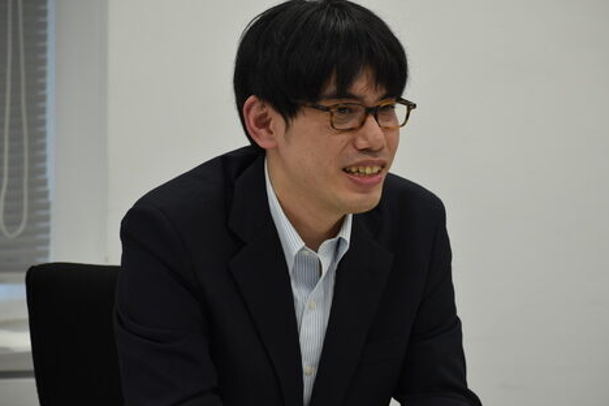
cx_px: 325
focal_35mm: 211
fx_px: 3562
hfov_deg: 9.8
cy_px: 219
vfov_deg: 6.5
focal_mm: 125
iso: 800
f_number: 4.8
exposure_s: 1/160
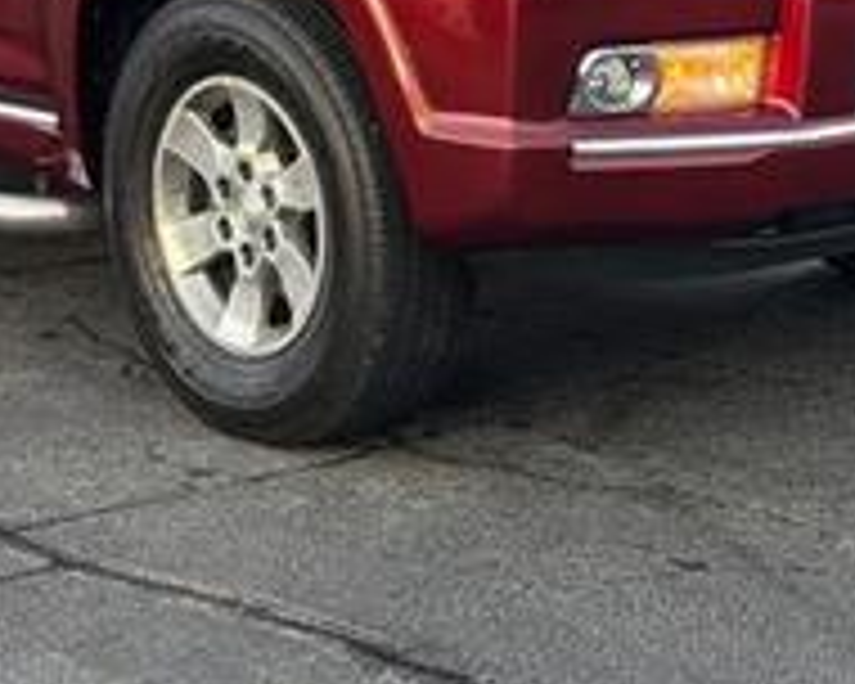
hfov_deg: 15.5
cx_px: 297
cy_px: -153
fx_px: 3138
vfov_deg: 12.1
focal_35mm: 124
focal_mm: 6.76
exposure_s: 1/243
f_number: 1.78
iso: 64
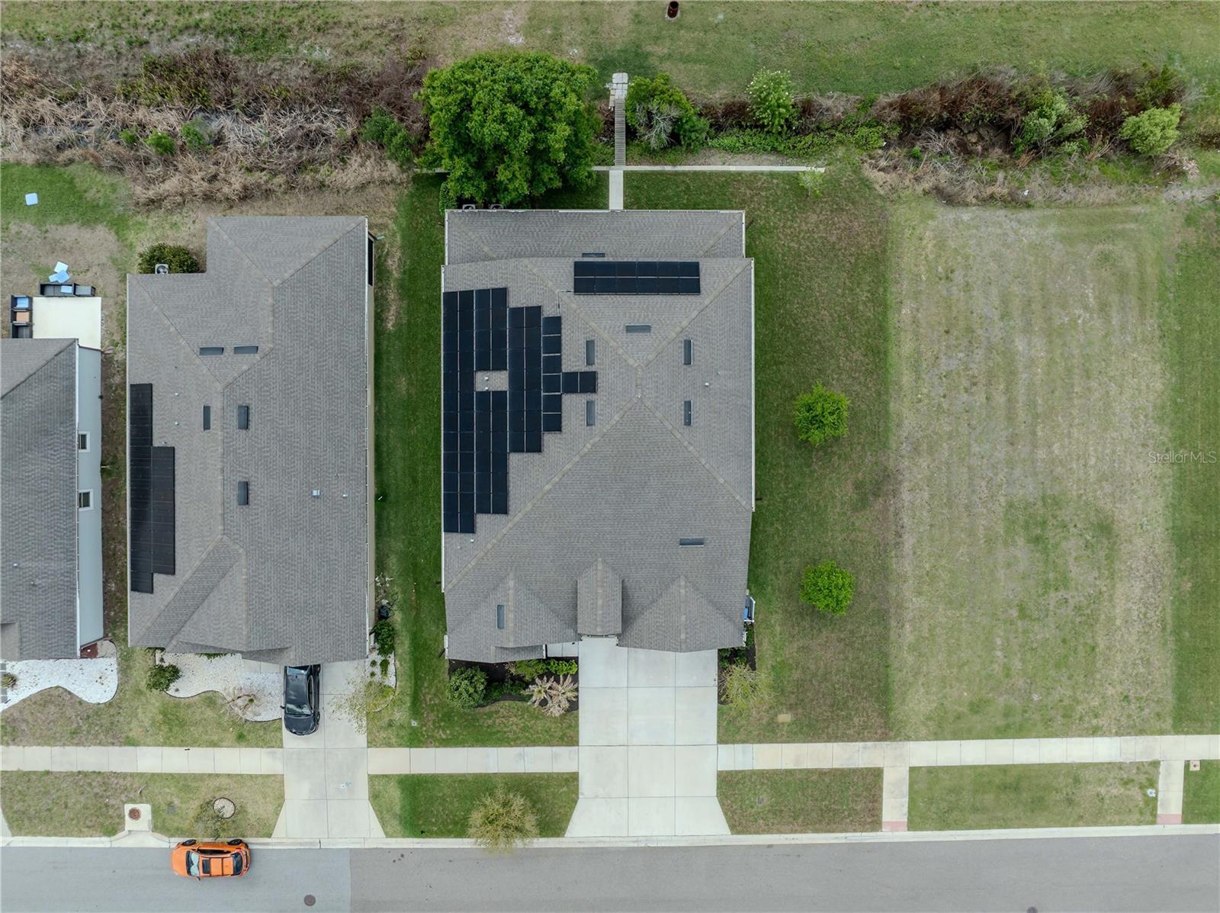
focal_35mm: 24
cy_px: 456
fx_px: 845
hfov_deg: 71.6
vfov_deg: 56.7
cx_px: 610
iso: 110
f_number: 2.8
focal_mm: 12.29
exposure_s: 1/1000
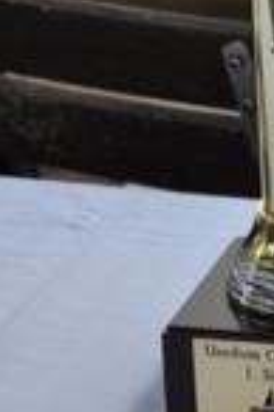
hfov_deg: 2.8
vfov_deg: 4.3
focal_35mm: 483
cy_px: -104
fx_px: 5522
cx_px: 277
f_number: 5.6
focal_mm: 105
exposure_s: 1/1250
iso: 400
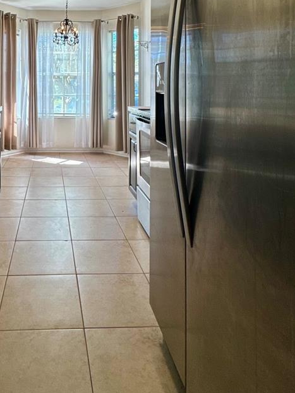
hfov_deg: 48.7
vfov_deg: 60.3
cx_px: 62
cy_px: 82
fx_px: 307
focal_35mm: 27
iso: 64
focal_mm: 2.22
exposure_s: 1/120
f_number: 2.2
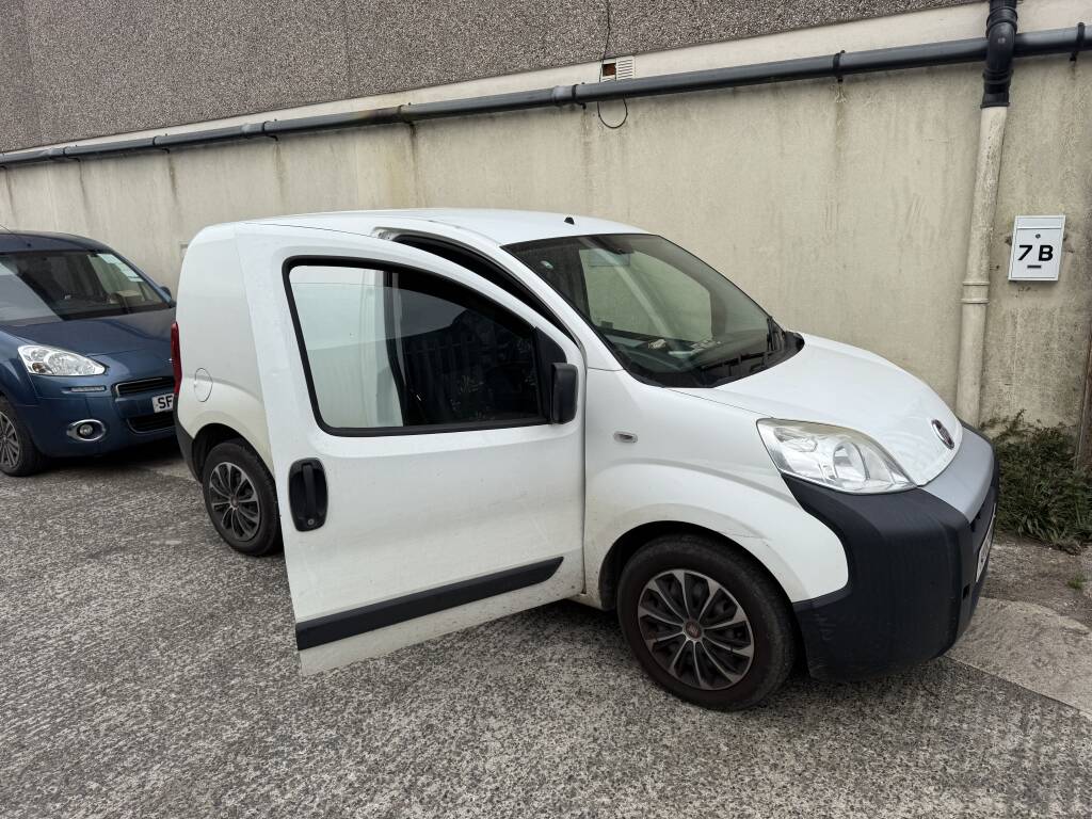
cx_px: 546
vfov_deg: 56.8
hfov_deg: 71.6
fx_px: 757
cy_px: 410
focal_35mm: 24
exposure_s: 1/1980
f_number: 1.78
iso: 80
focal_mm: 6.76
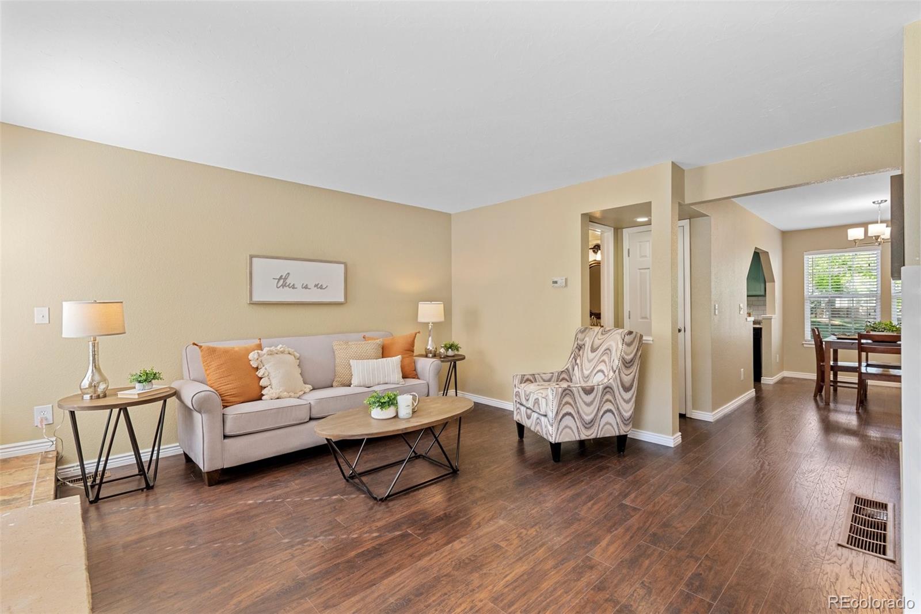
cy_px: 307
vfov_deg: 77.3
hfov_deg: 100.4
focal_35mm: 15
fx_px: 384
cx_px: 460
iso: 1250
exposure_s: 1/15
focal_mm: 10
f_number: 8
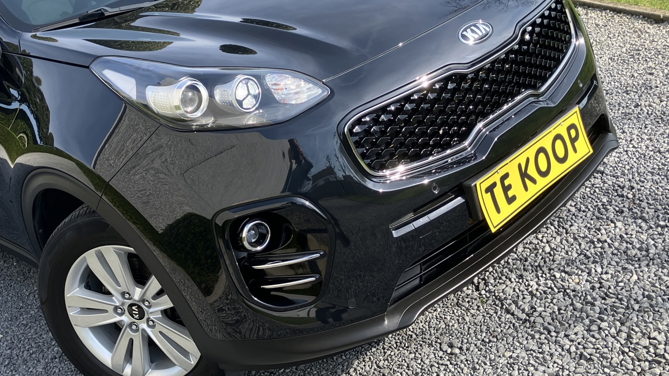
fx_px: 798
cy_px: 105
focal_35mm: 45
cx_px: 240
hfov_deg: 45.0
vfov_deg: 26.3
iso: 32
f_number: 1.8
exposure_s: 1/511
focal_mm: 3.99
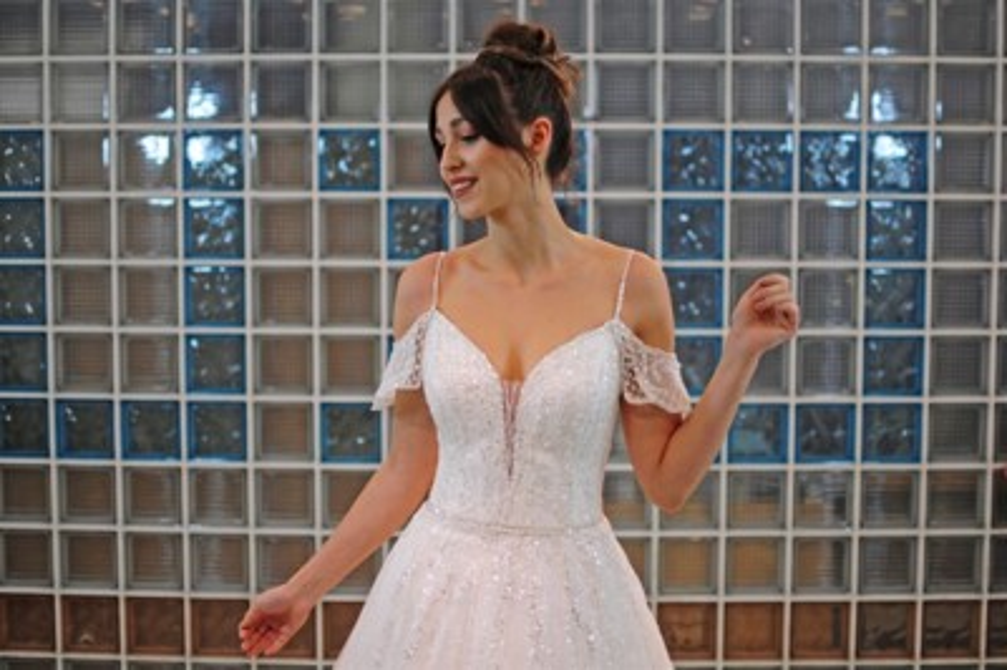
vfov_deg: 25.7
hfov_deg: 37.9
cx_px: 504
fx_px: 1467
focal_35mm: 52
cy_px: 335
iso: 100
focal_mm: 35
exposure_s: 1/400
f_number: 1.8
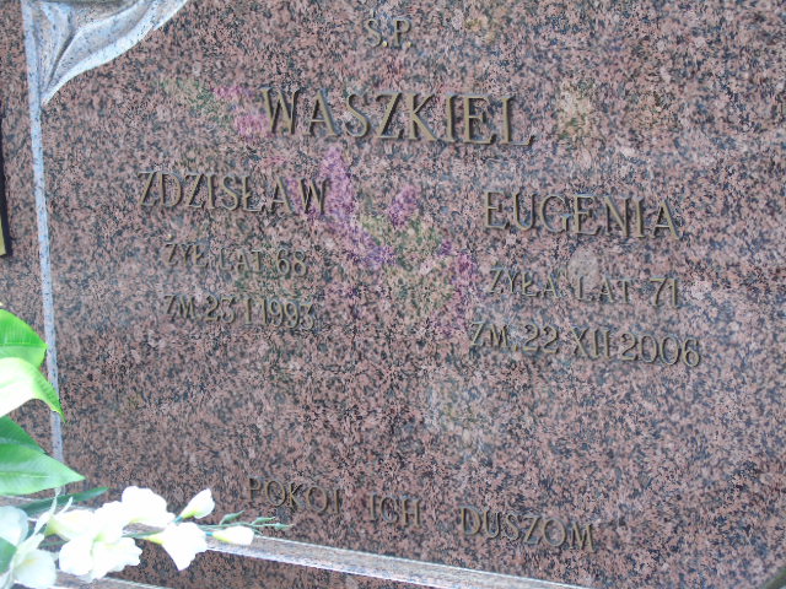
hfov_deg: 15.9
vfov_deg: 12.0
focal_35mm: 124
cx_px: 393
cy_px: 294
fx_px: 2816
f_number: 4.6
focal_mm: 22
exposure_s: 1/50
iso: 80
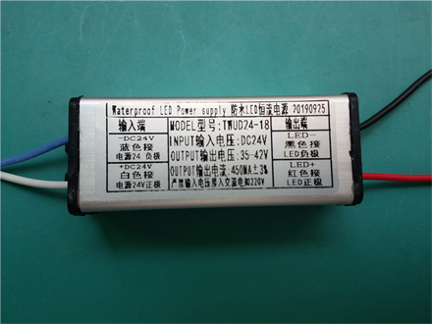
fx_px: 337
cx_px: 216
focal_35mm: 27
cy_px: 162
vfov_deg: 51.4
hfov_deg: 65.3
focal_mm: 3.6
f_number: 2.09
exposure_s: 1/219
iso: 50
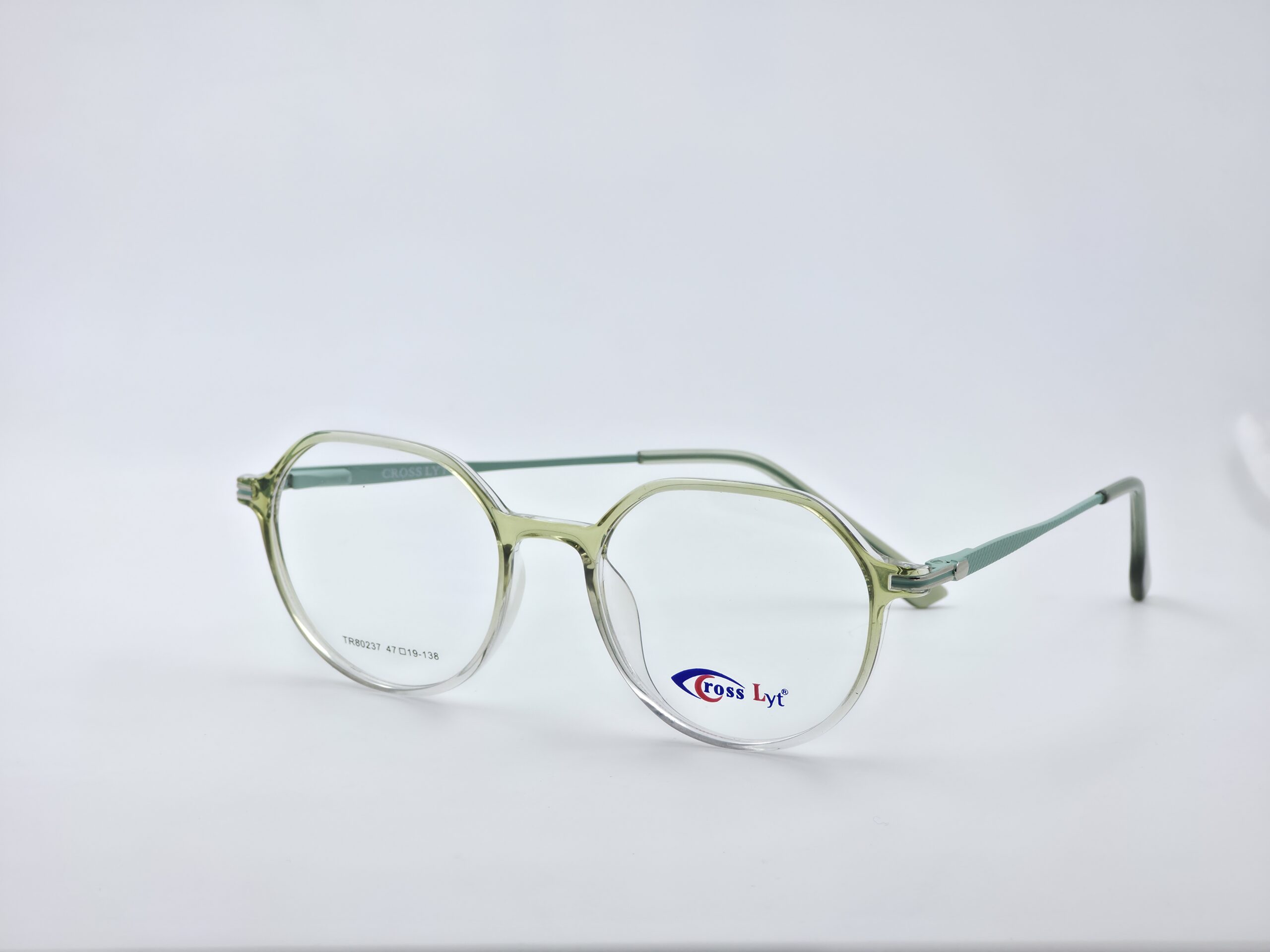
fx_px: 4219
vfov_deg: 12.9
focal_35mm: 115
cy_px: 476
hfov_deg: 17.1
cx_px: 635
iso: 32
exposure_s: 1/171
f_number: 3.4
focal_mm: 18.6
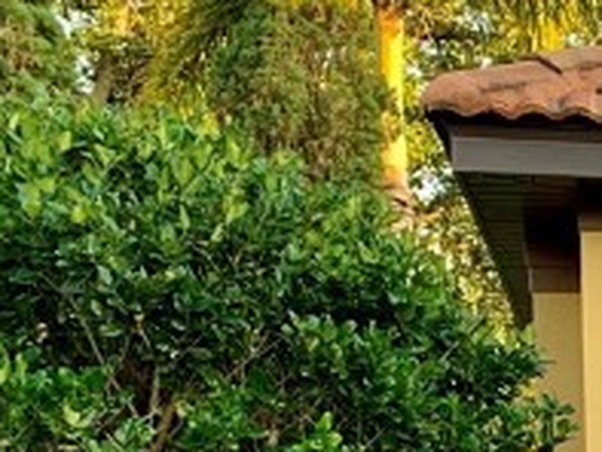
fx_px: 2349
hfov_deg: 12.3
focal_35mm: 135
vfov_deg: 10.5
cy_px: 730
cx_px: 1317
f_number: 1.8
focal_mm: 4.25
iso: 50
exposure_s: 1/121
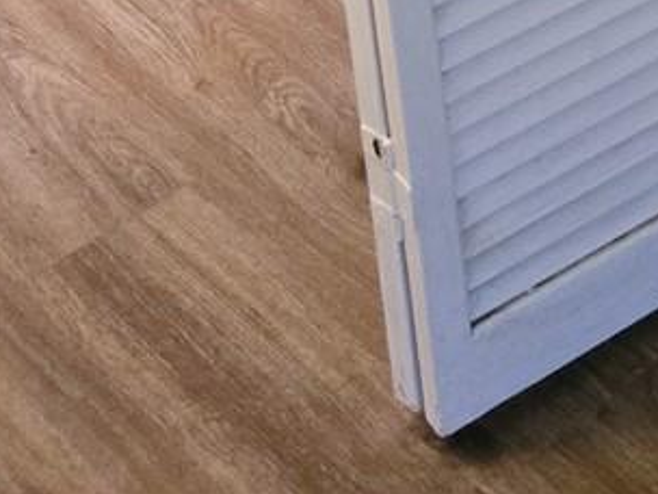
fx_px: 2300
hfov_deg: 13.6
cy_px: -802
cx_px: 1359
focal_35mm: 121
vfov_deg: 10.2
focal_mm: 5.4
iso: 640
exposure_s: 1/60
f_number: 1.8
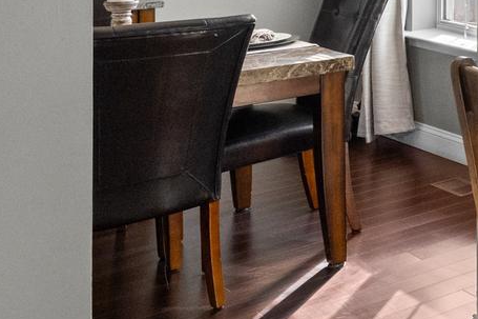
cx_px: 970
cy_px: -118
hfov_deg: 18.2
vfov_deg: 17.5
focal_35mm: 72
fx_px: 956
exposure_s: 1/160
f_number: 8
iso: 1000
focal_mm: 16
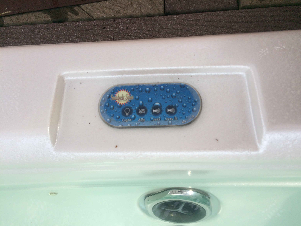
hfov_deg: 61.7
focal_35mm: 29
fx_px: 252
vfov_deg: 48.2
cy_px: 113
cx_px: 150
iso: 32
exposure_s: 1/954
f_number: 2.2
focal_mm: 4.15
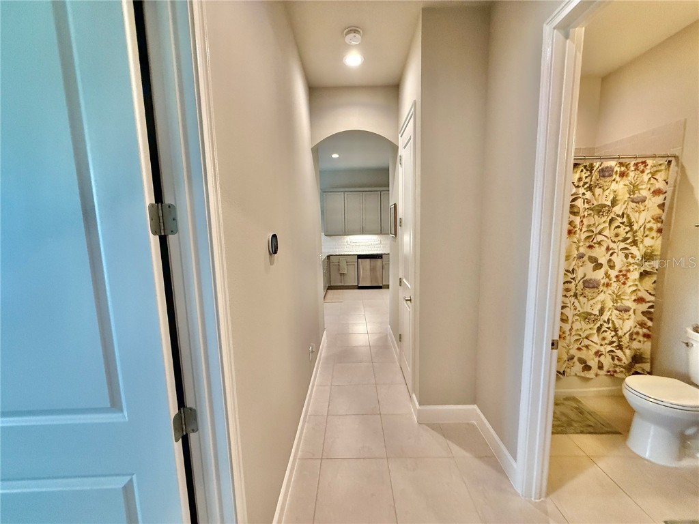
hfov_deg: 102.1
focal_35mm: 14
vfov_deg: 85.7
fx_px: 283
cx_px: 350
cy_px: 262
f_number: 2.2
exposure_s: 1/120
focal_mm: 2.22
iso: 500
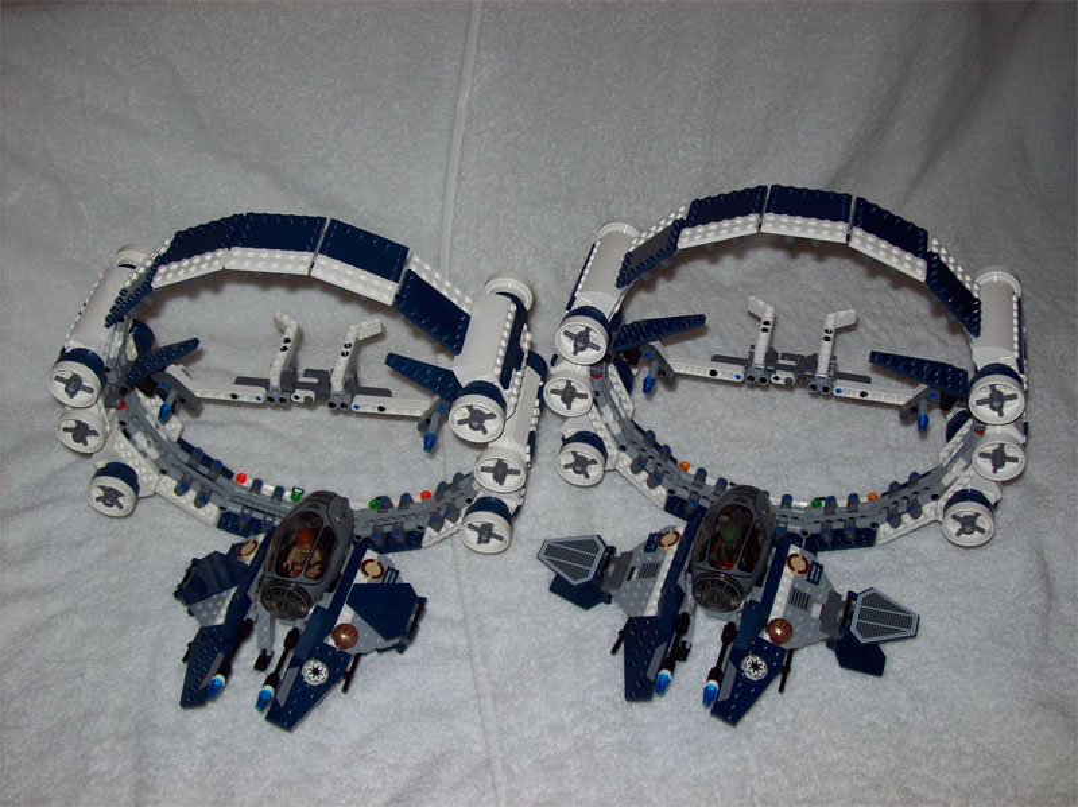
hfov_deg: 42.1
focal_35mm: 45
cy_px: 404
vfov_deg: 32.1
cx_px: 539
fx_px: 1401
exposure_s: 1/73.6
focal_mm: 7.6
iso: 80
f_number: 3
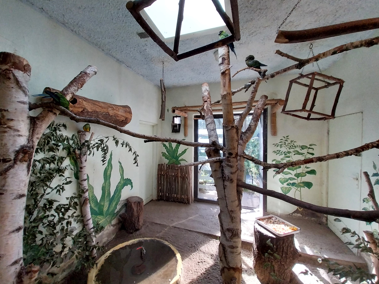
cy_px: 142
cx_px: 183
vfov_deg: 85.7
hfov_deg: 102.0
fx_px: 153
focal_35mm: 14
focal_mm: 1.13
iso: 125
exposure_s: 1/100
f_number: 2.2
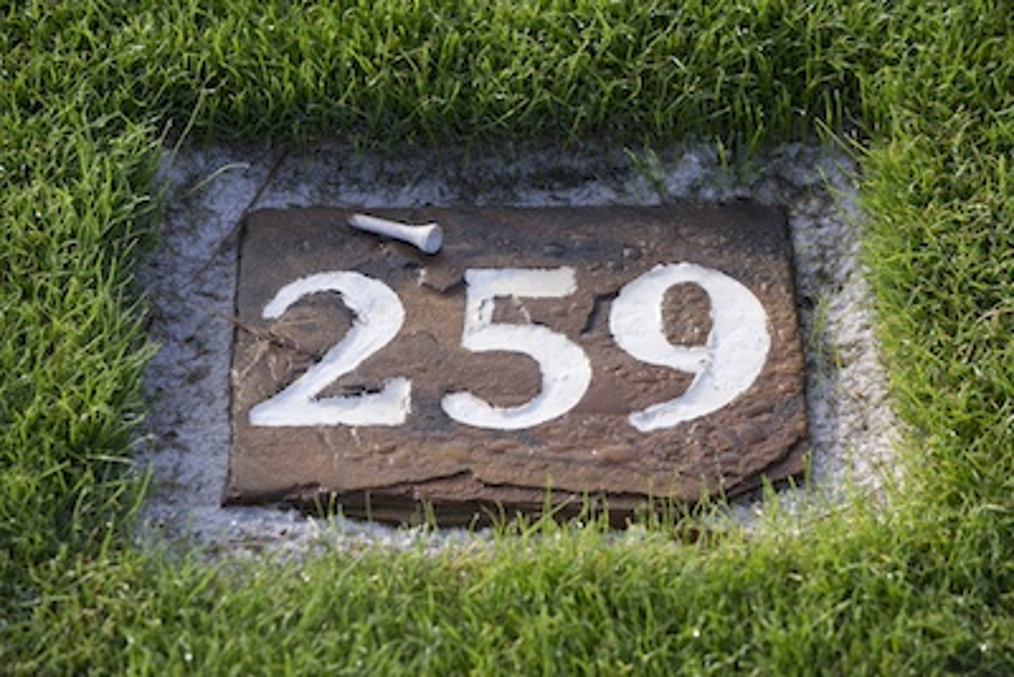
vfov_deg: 9.9
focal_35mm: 138
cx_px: 507
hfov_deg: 14.9
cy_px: 338
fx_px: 3888
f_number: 6.3
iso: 100
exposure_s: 1/160
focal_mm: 92
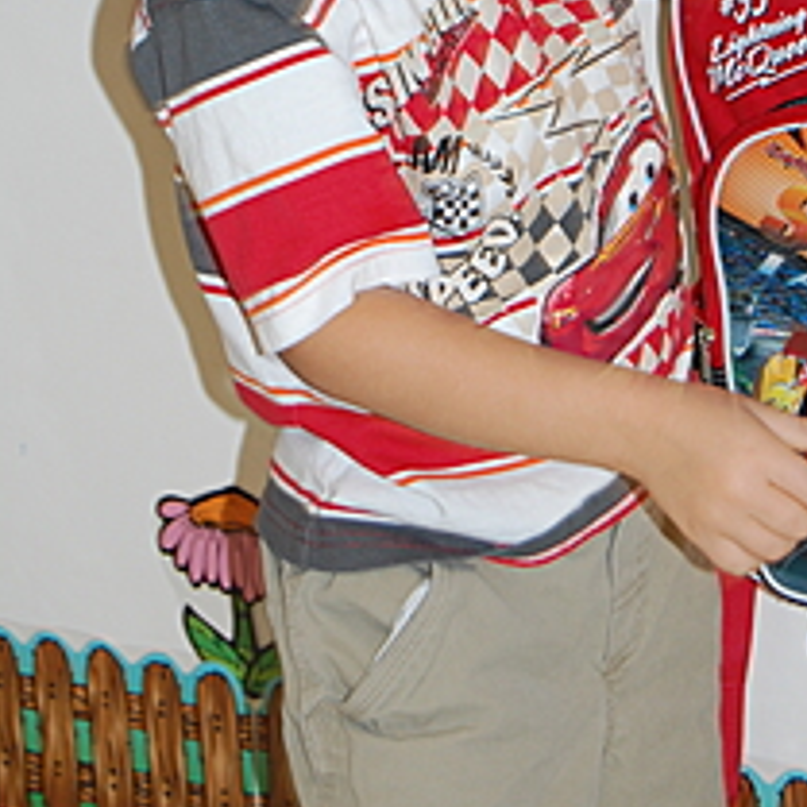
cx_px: 597
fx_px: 4009
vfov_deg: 11.4
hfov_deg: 11.5
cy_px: -8
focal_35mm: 152
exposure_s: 1/60
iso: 400
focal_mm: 52
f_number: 5.6
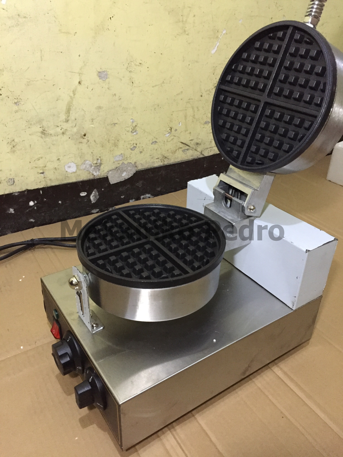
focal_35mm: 29
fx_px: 383
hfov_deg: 48.2
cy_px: 228
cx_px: 172
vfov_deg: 61.7
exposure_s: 1/15
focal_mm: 4.15
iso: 320
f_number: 2.2
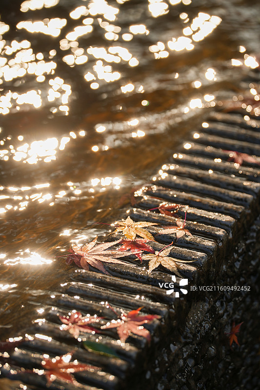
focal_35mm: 200
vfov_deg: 10.3
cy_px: 195
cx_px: 130
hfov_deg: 6.9
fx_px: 2167
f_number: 5.6
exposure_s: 1/160
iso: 100
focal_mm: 200
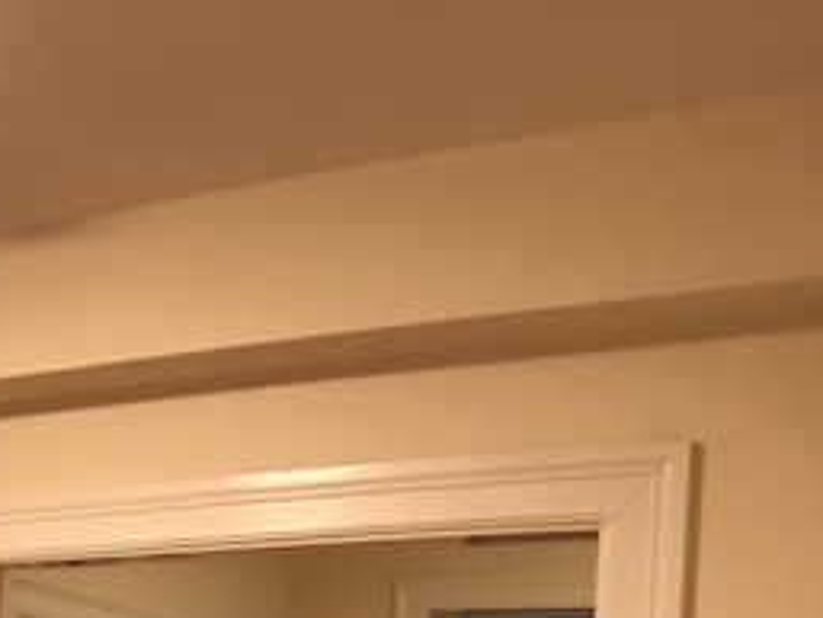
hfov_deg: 20.8
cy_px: 954
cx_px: -195
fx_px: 2069
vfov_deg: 15.5
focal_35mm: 87
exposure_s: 1/15
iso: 50
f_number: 1.8
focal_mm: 3.99
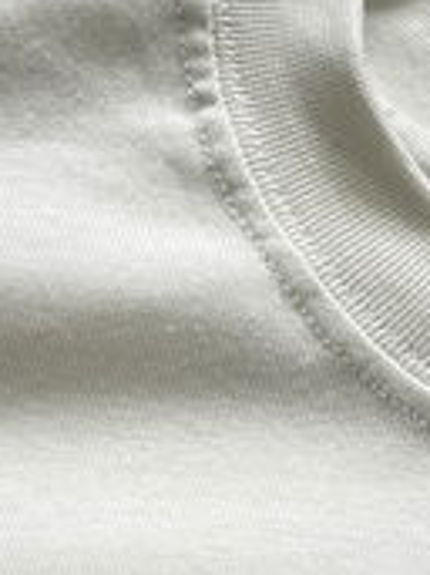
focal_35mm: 81
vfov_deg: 23.9
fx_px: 1343
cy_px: 429
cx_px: 212
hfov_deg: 18.2
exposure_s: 1/122
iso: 80
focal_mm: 5.1
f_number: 1.6
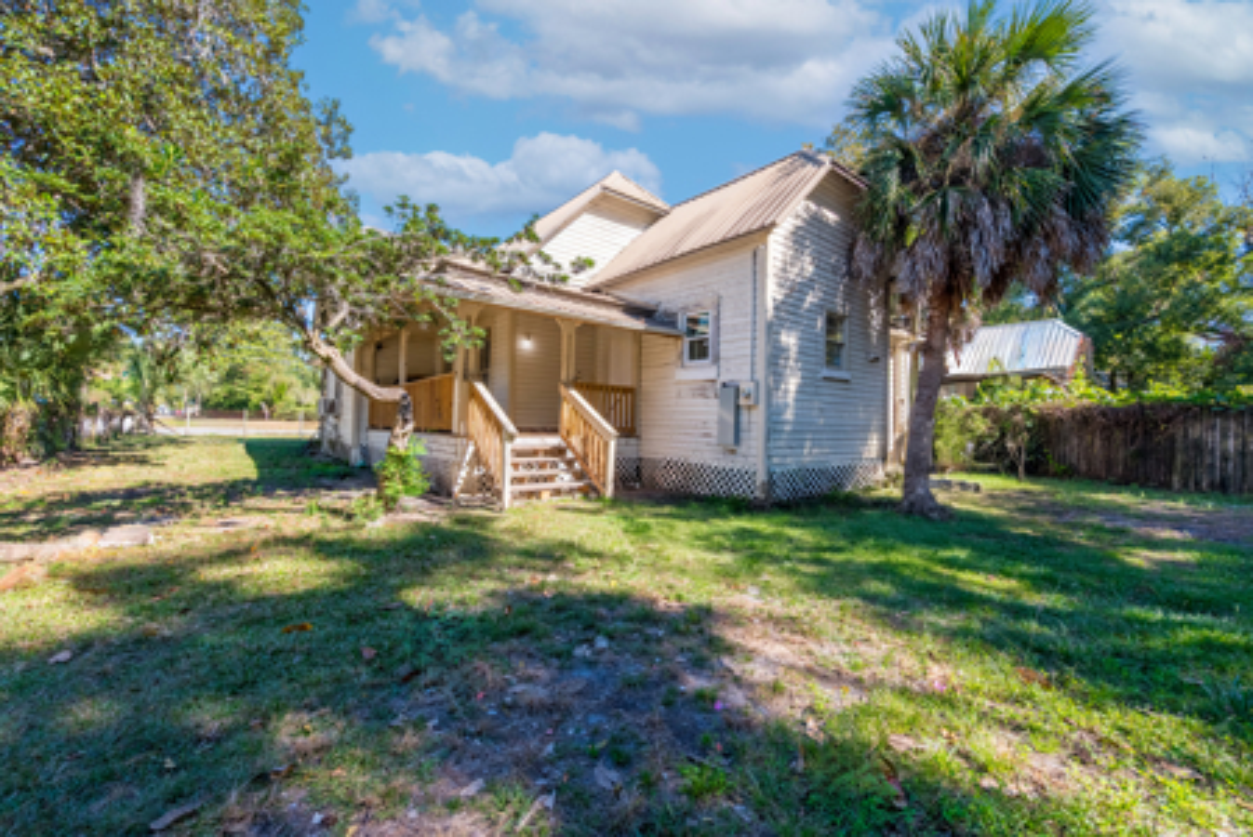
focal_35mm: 14
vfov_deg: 81.3
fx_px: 488
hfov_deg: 104.2
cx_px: 626
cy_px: 418
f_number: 9
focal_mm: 14
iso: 400
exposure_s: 1/2000
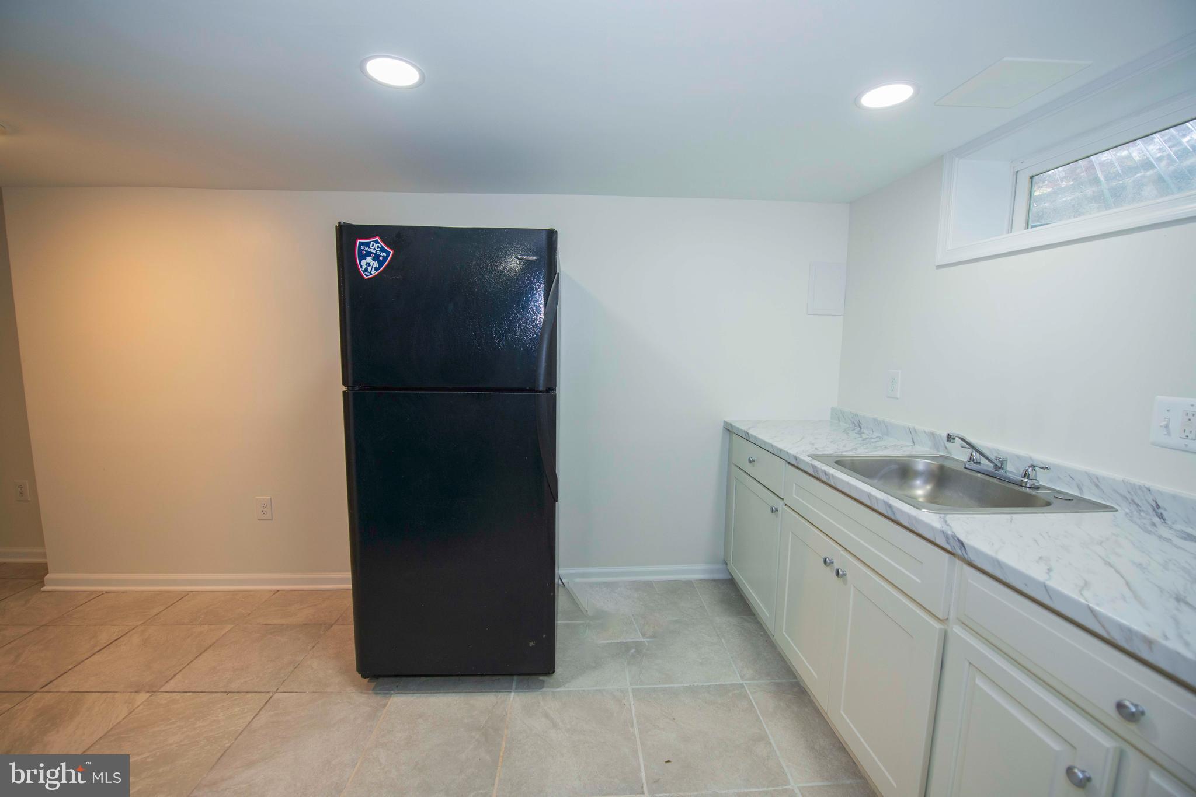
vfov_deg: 81.2
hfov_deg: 104.2
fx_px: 465
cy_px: 398
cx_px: 598
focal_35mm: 14
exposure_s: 1/100
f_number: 4.5
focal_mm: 14
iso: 1000
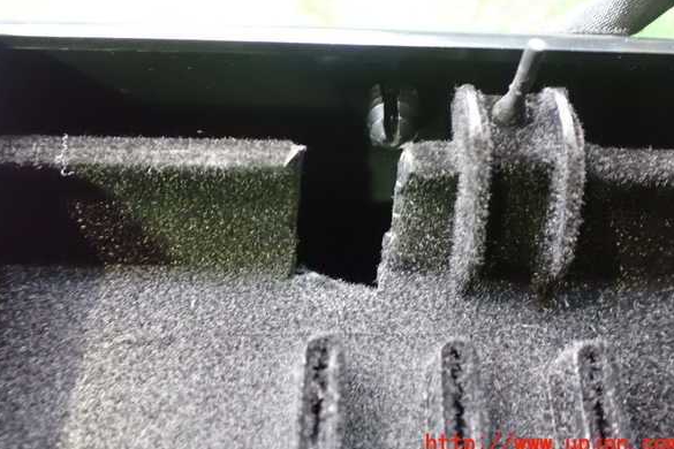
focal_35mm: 32
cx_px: 340
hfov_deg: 58.7
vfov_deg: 41.1
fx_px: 599
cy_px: 200
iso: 1600
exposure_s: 1/20
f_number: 2.3
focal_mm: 5.4
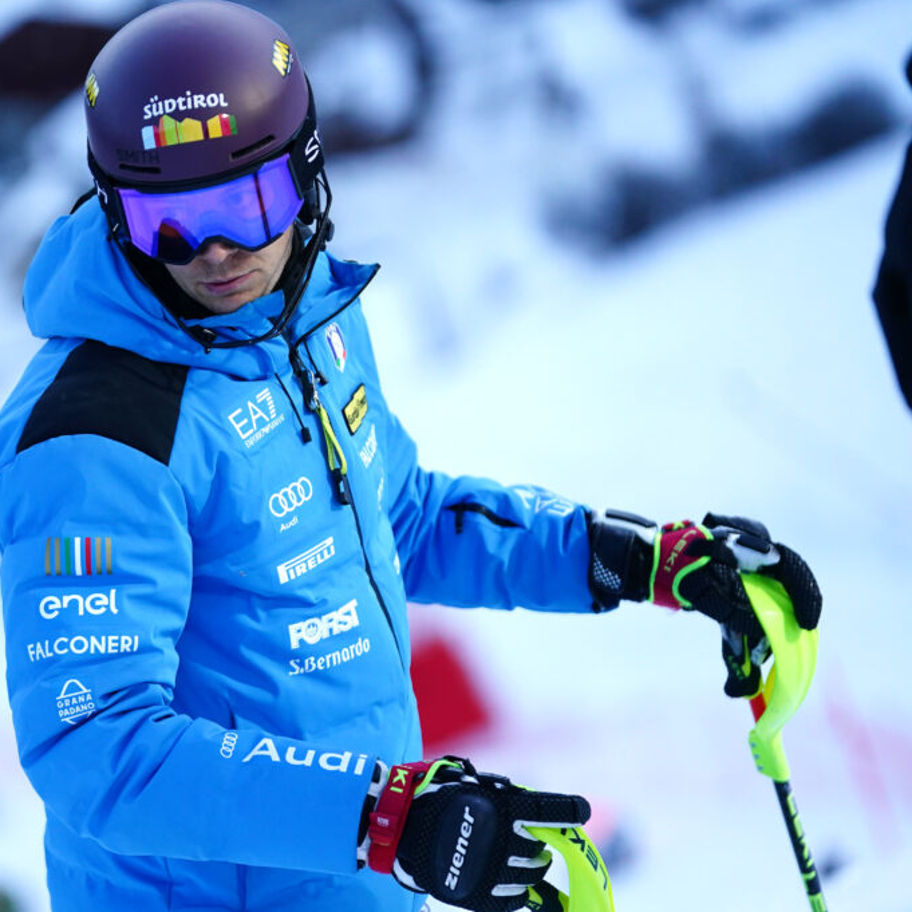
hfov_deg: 9.1
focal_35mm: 193
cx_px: 238
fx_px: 5753
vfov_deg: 9.1
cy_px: 456
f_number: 2.8
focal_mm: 151
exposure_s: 1/2000
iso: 1600
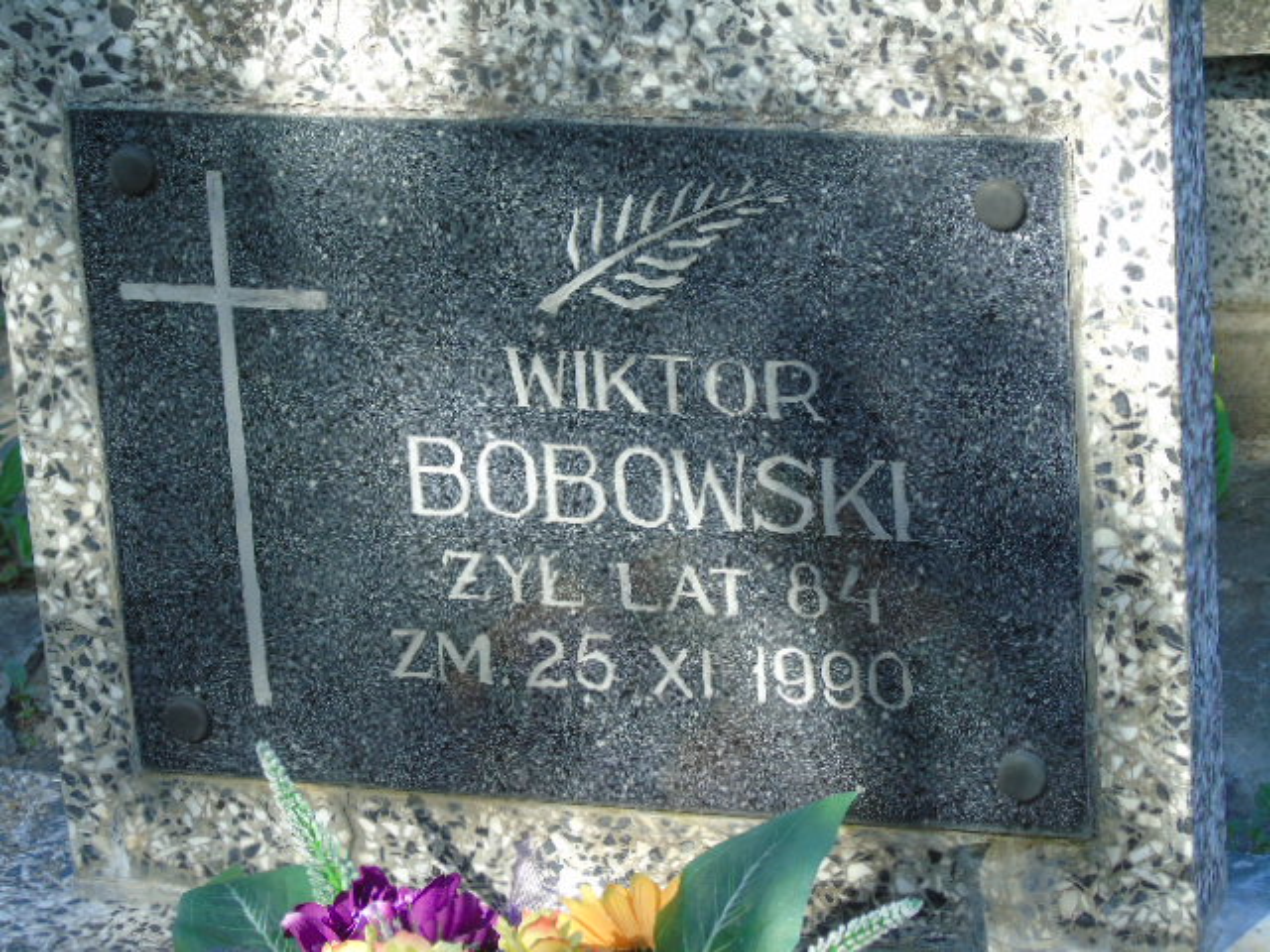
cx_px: 635
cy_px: 476
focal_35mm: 142
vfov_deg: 10.4
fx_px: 5210
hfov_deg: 13.9
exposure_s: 1/125
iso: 100
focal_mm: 25
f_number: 4.7
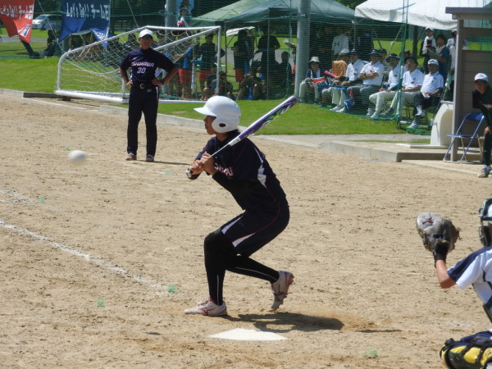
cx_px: 246
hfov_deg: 13.2
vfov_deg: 9.9
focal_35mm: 150
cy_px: 184
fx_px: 2132
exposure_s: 1/640
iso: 100
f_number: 5.2
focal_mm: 26.9
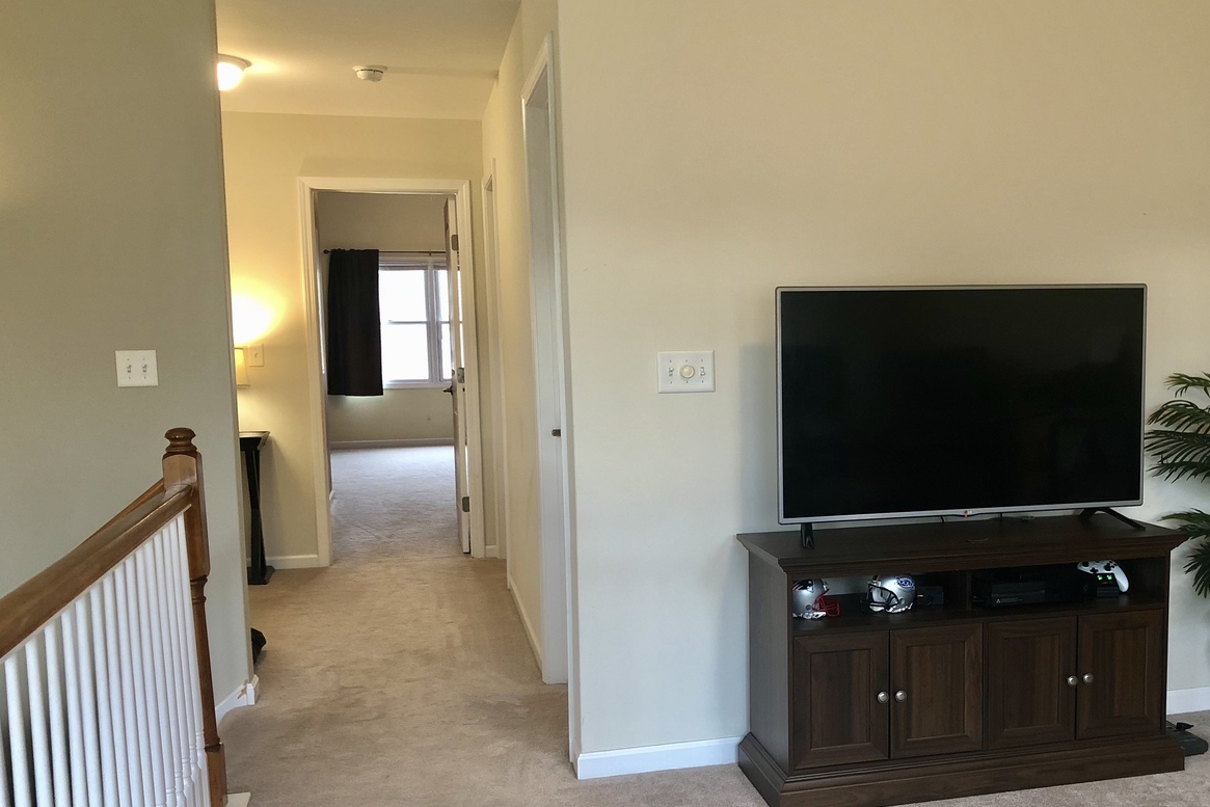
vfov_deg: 36.8
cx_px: 743
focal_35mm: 36
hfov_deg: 52.7
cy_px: 469
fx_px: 1210
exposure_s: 1/17
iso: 40
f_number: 1.8
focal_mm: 4
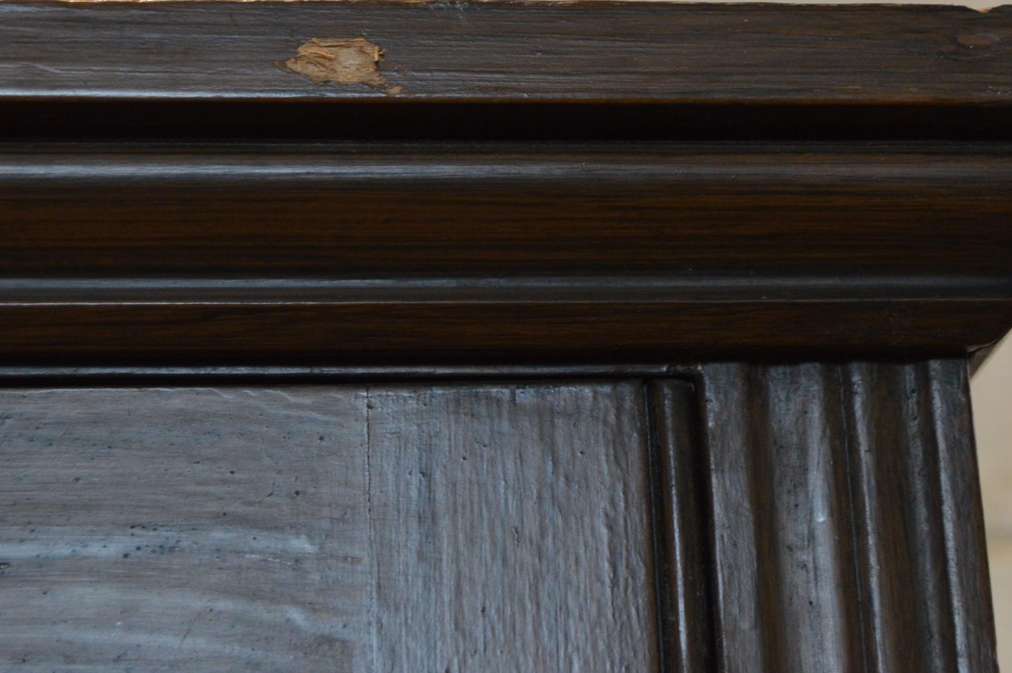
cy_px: 191
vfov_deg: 13.9
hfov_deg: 20.9
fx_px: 2744
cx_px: 619
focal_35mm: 98
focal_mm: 45
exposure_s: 1/50
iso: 1600
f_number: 6.3
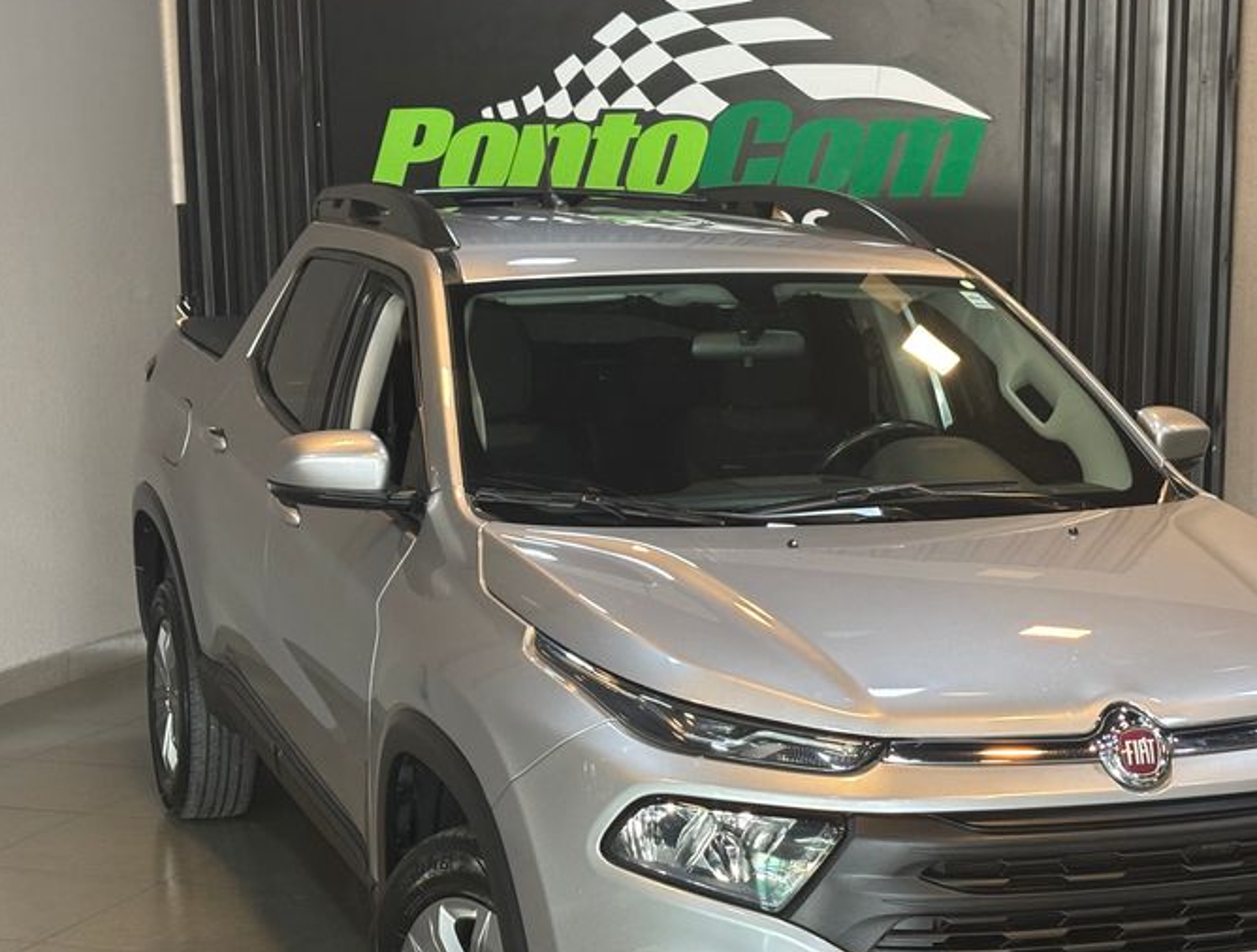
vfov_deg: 19.9
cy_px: 653
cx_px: 739
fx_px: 2697
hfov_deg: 26.2
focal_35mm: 74
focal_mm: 5.96
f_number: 1.6
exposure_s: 1/40
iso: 160
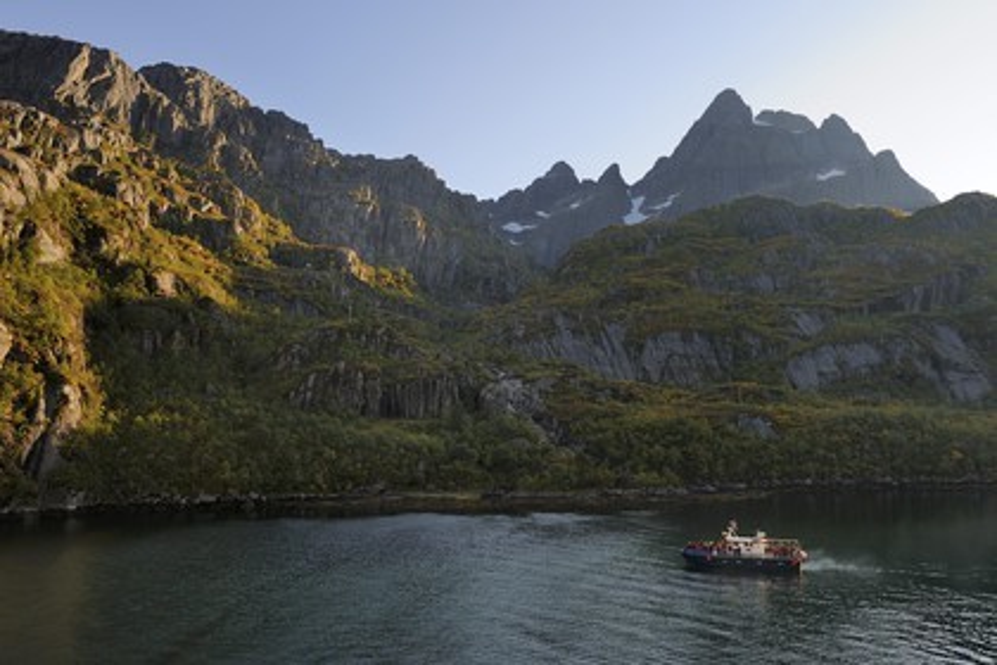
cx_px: 498
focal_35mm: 32
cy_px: 332
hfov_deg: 58.7
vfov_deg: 41.1
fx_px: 886
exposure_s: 1/160
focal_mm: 32
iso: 200
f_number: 7.1
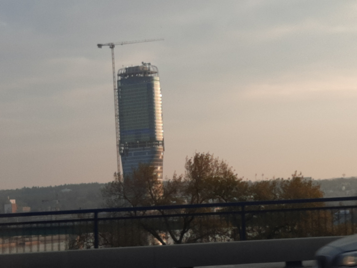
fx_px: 258
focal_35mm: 25
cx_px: 178
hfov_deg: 69.4
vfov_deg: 54.9
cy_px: 134
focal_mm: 4.6
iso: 64
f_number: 2
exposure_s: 1/345
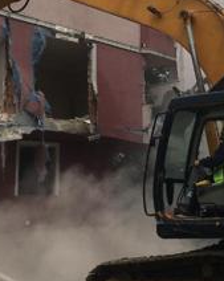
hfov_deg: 20.4
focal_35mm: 73
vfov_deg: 25.6
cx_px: 216
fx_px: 606
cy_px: 56
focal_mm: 4.15
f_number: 2.2
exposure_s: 1/651
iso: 25
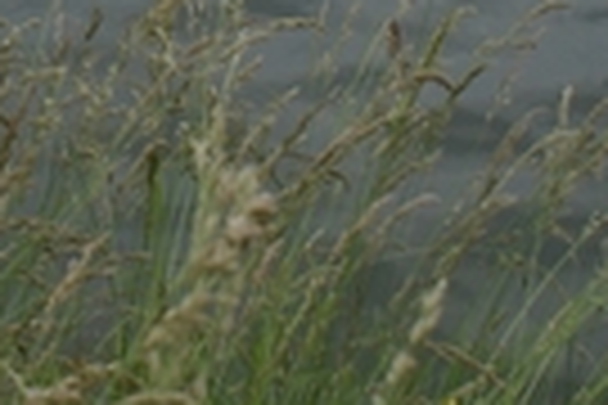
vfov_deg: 7.1
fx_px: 3141
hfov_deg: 10.8
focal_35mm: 186
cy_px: -387
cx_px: -216
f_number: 9
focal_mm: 28
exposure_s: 1/160
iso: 100
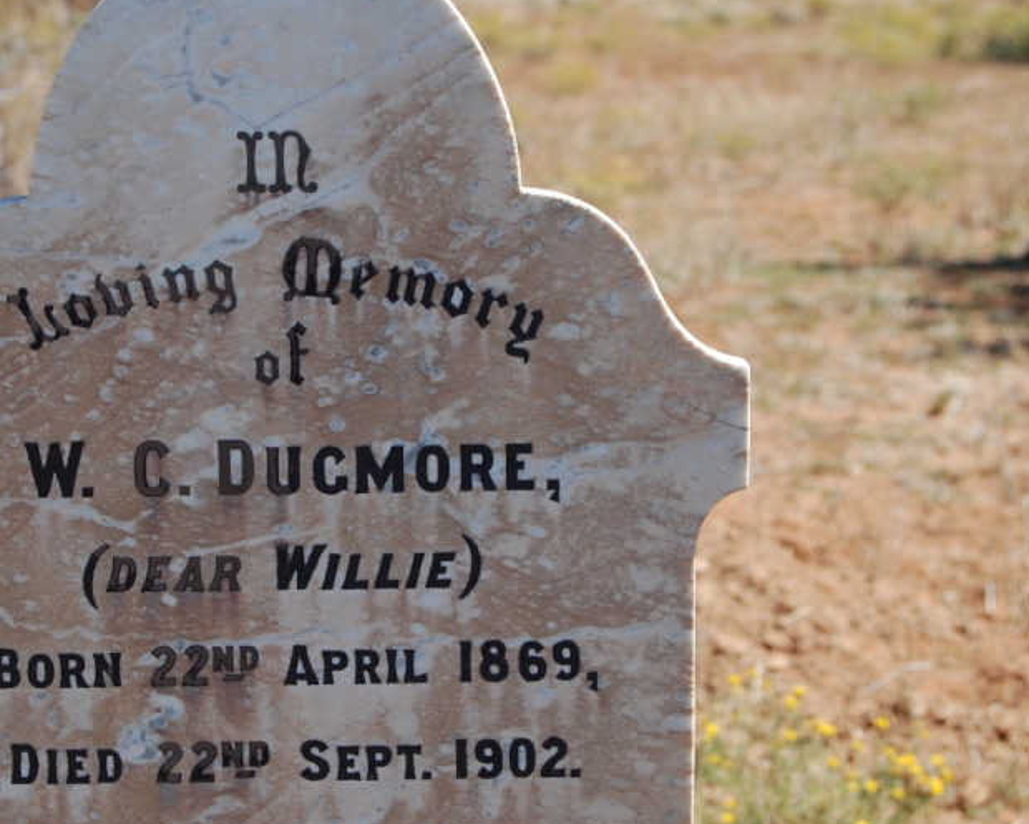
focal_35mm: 128
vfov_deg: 12.1
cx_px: 319
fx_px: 3891
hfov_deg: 15.0
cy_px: 428
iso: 200
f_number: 8
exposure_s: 1/250
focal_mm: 55
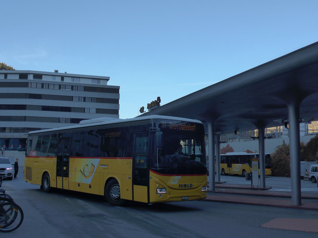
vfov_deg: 35.1
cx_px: 159
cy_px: 119
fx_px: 377
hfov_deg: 45.8
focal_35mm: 41
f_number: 3.2
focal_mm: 8.4
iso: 160
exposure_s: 1/800
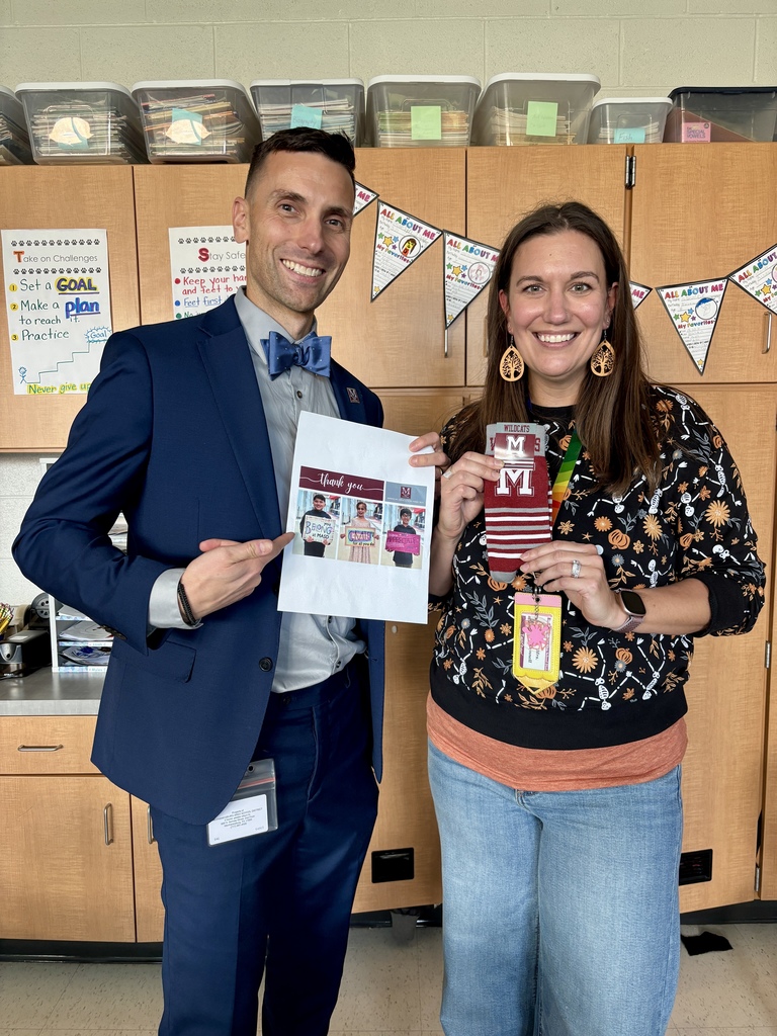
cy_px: 518
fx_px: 778
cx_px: 388
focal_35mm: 26
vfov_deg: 67.3
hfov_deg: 53.1
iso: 125
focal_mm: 5.96
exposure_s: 1/60
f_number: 1.6
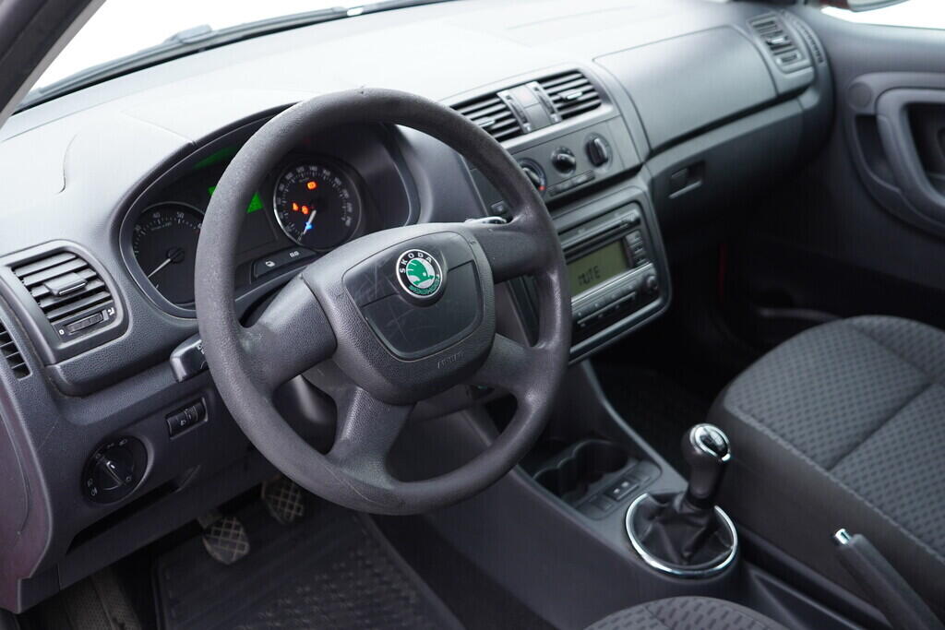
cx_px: 472
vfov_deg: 36.9
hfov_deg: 53.1
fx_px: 945
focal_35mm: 36
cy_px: 315
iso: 320
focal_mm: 24
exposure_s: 1/40
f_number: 2.8
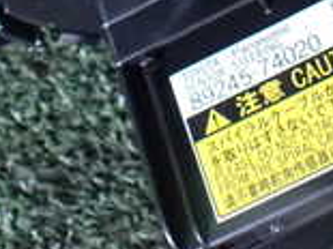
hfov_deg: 17.0
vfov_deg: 12.2
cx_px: 174
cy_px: -109
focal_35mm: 116
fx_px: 1115
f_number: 2.3
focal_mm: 5.4
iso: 1250
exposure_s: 1/30
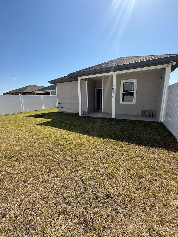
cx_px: 89
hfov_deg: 85.7
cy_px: 118
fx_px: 96
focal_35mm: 14
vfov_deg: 102.1
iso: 50
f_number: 2.2
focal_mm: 2.22
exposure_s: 1/1399
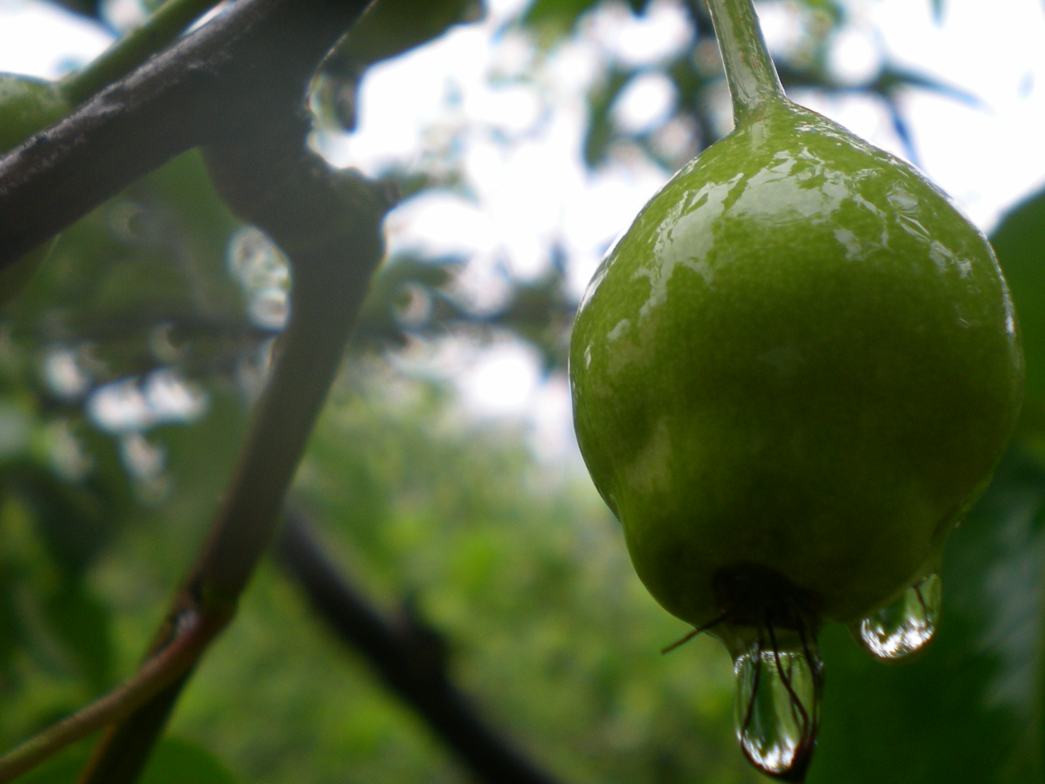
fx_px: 1751
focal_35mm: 58
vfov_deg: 25.2
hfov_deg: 33.0
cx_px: 681
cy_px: 379
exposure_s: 1/76
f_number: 3.5
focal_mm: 7.4
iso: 59
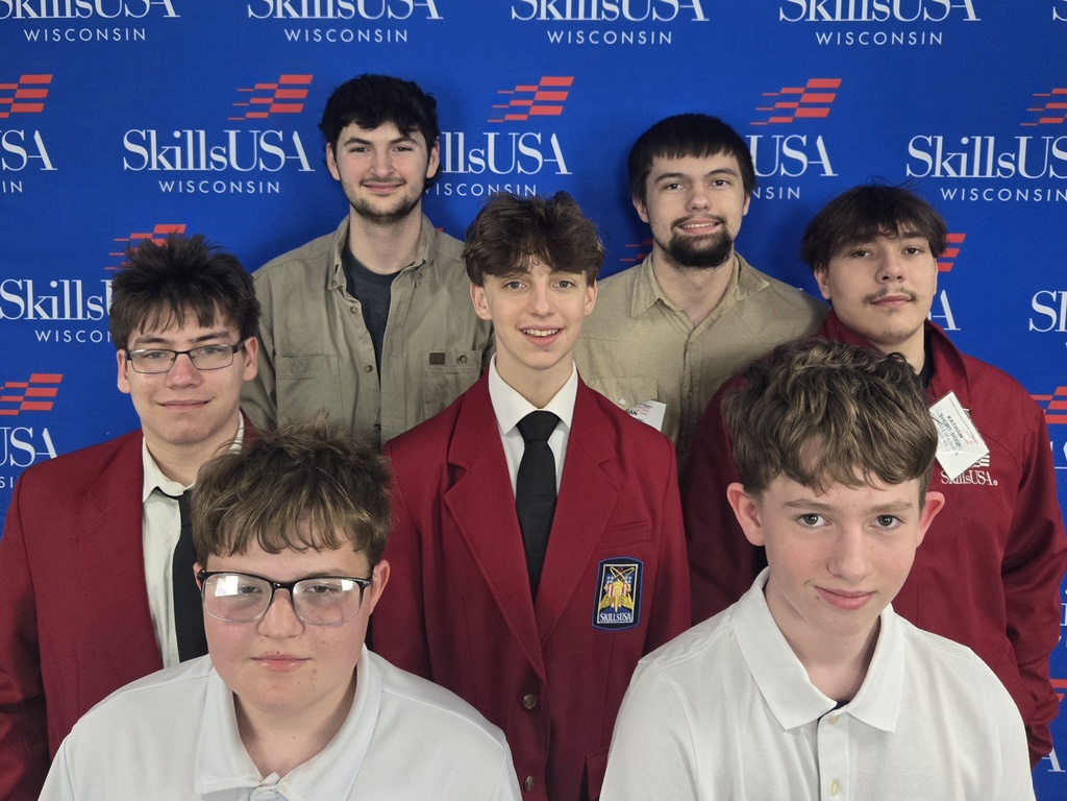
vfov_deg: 58.9
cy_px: 400
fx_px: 709
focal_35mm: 23
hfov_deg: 73.9
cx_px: 534
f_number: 1.8
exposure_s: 1/120
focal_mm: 5.4
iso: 250
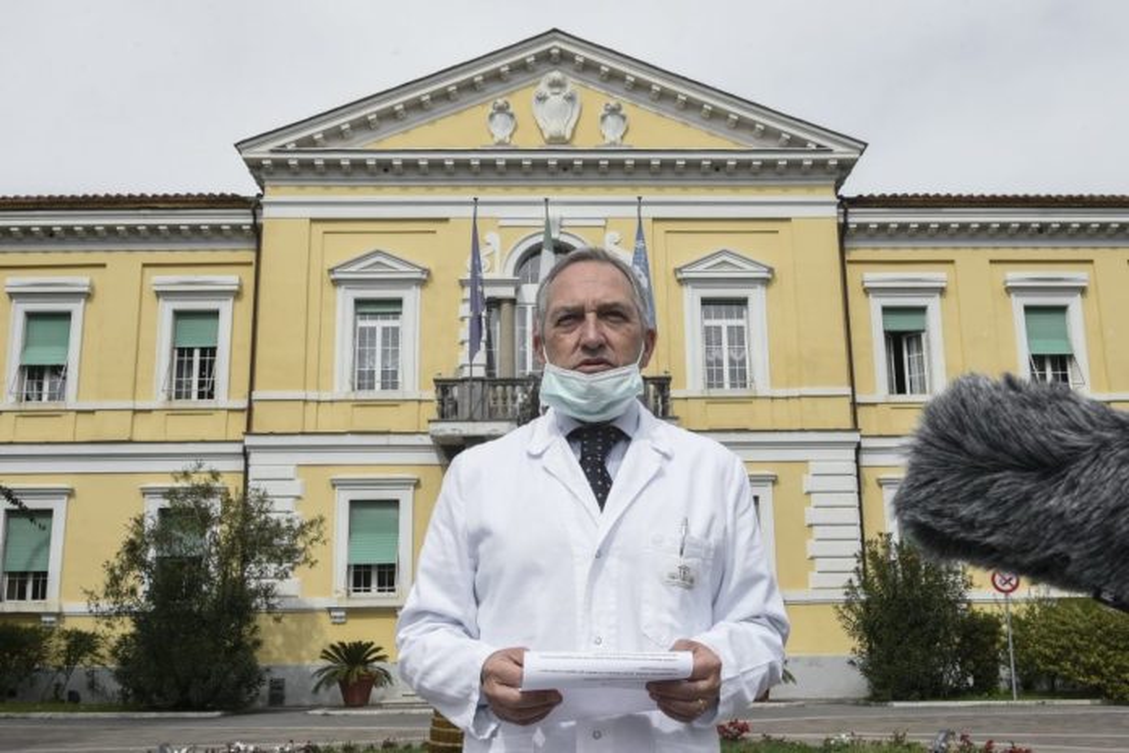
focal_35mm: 32
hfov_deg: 58.7
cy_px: 376
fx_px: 1003
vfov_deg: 41.1
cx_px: 564
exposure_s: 1/200
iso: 400
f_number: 14
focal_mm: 32
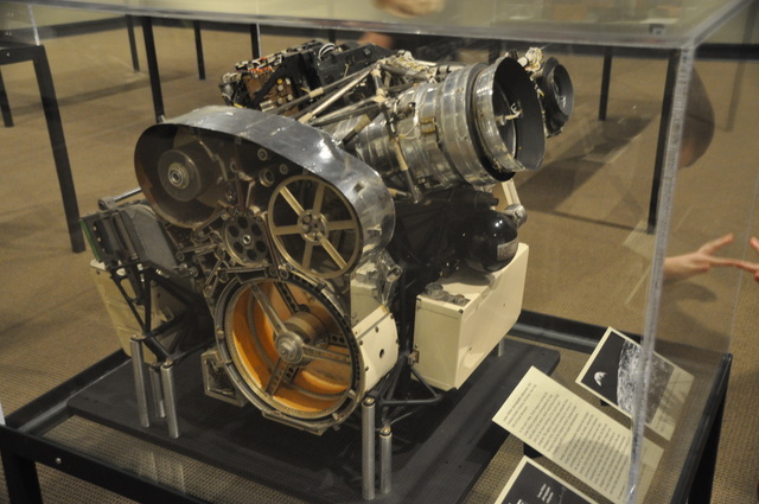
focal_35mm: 39
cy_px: 252
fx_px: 821
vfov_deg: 34.1
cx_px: 380
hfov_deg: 49.6
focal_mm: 26
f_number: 3.8
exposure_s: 1/15
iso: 1600
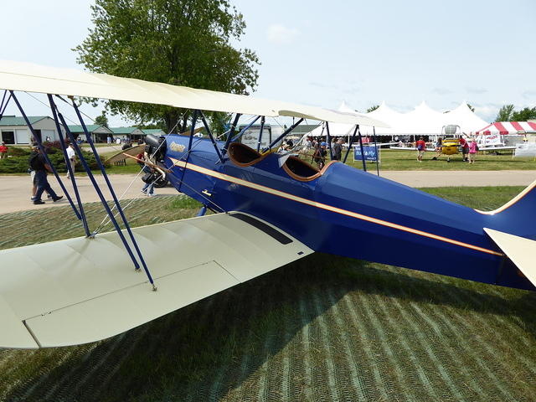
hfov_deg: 69.4
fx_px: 387
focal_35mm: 25
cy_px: 201
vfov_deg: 54.9
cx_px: 268
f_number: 3.3
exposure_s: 1/1000
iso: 100
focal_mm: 4.3
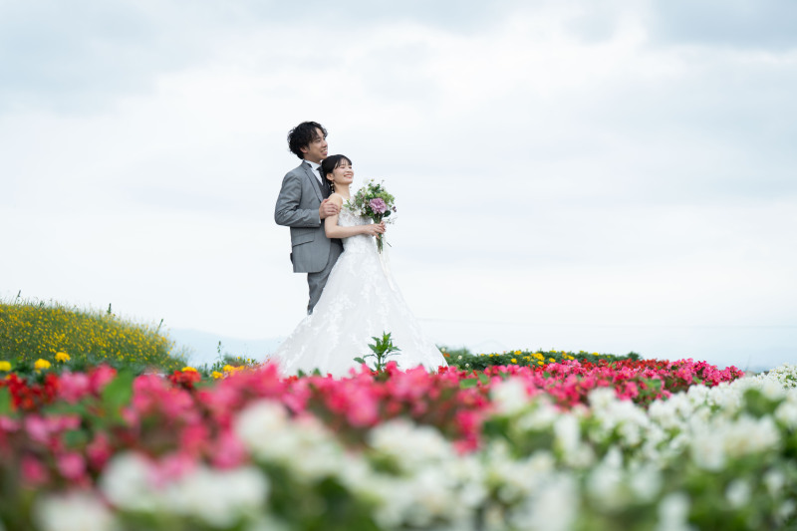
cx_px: 398
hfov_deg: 23.6
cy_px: 266
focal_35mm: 86
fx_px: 1903
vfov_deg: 15.9
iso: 500
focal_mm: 86
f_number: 2.8
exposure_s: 1/2500
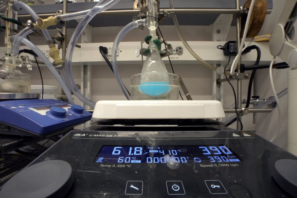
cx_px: 148
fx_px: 132
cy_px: 99
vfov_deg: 73.7
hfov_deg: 96.7
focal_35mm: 16
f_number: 20
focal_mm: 16
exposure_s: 1/15
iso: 2500
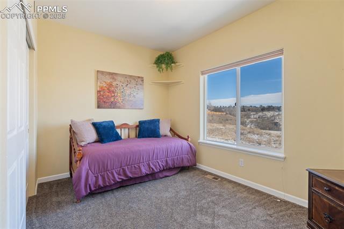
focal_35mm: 16
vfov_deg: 73.7
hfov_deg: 96.8
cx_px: 172
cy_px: 114
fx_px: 153
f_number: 7.1
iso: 100
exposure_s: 1/3
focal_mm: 16
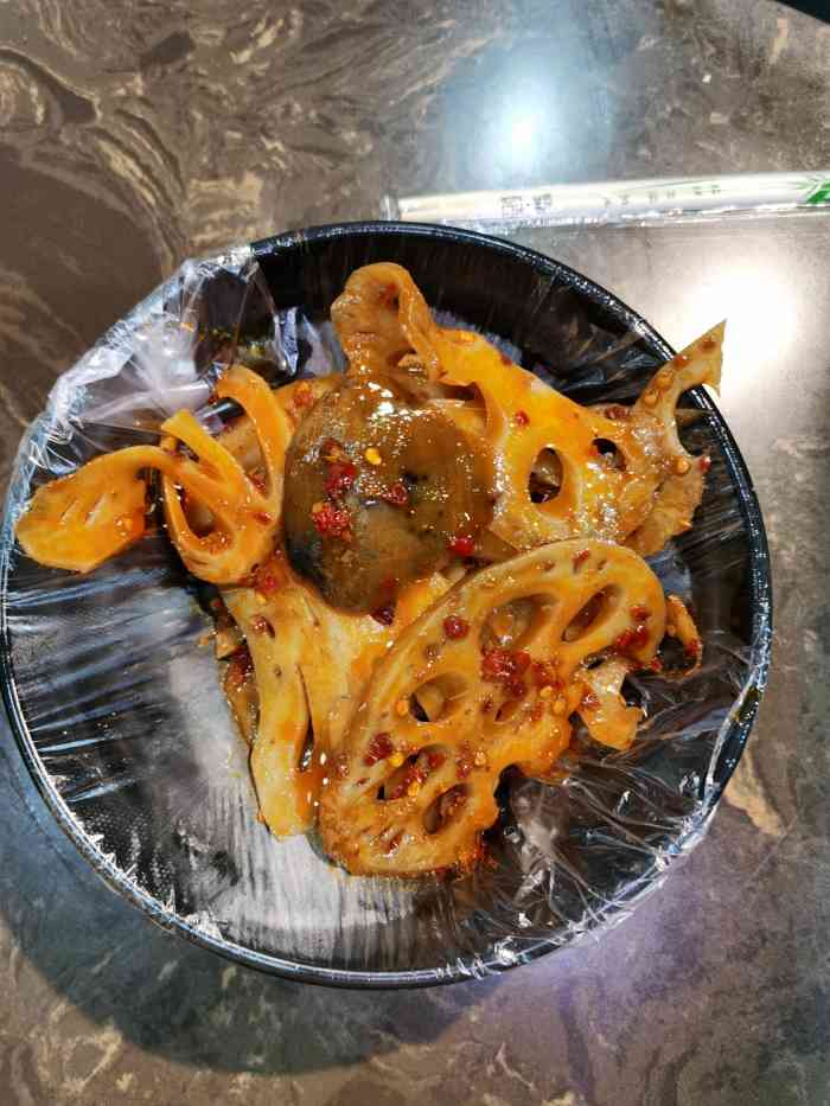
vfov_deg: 65.3
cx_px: 415
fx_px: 863
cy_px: 553
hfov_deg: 51.4
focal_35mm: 27
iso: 320
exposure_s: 1/33.3
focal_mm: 5.58
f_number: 1.8
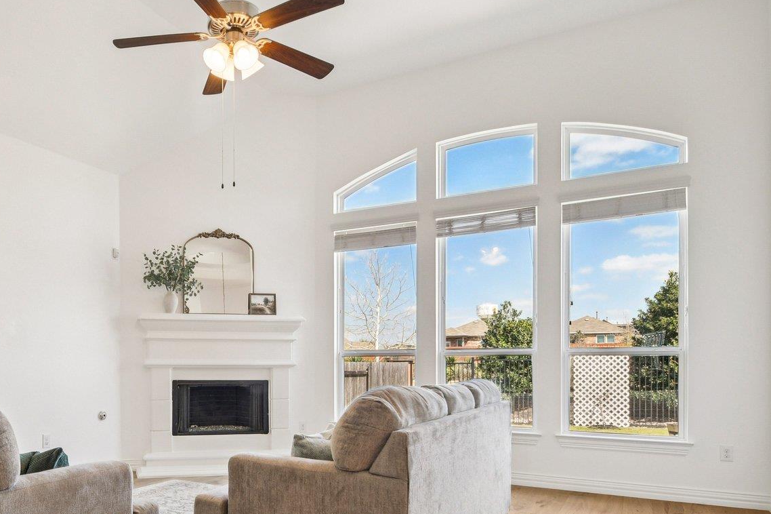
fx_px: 578
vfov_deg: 47.1
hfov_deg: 65.1
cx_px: 239
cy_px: 345
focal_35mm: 27
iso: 400
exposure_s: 1/20
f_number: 8
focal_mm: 10
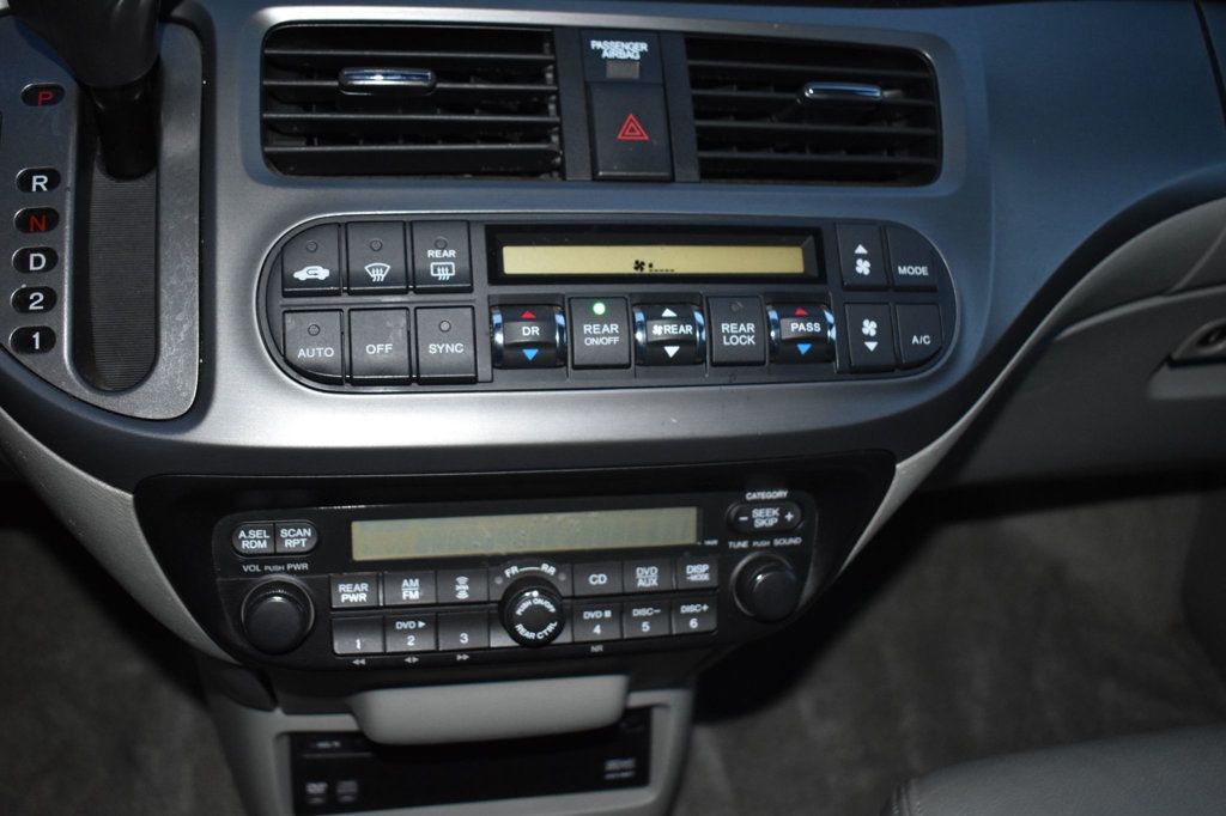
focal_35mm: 36
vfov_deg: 36.8
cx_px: 613
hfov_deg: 53.1
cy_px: 408
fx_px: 1226
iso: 2000
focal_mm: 24
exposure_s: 1/60
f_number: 3.8
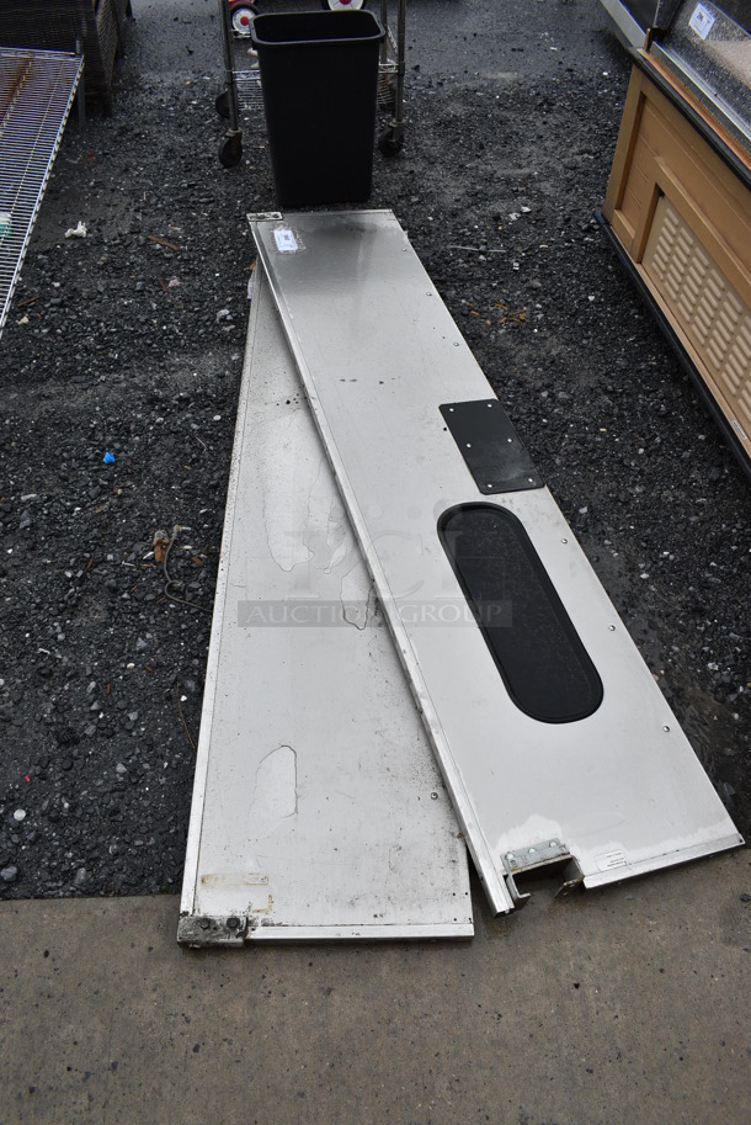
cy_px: 562
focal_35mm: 27
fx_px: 844
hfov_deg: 48.0
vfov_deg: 67.3
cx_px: 376
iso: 100
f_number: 9
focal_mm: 18
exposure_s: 1/320
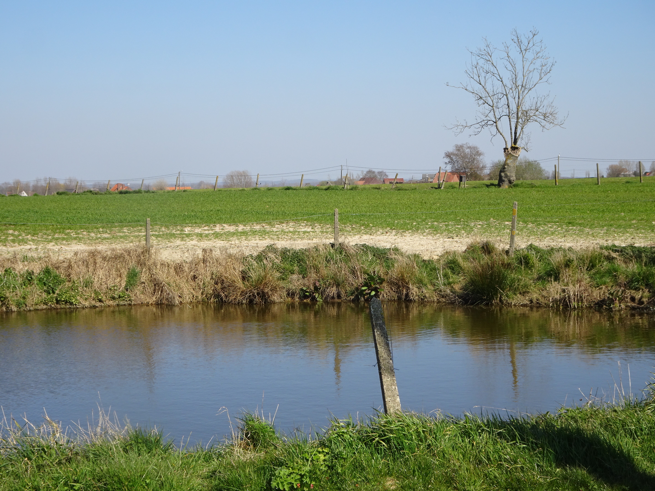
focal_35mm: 66
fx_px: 1249
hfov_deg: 29.4
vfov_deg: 22.3
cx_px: 328
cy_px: 246
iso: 80
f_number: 4.5
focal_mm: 11.32
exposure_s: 1/500
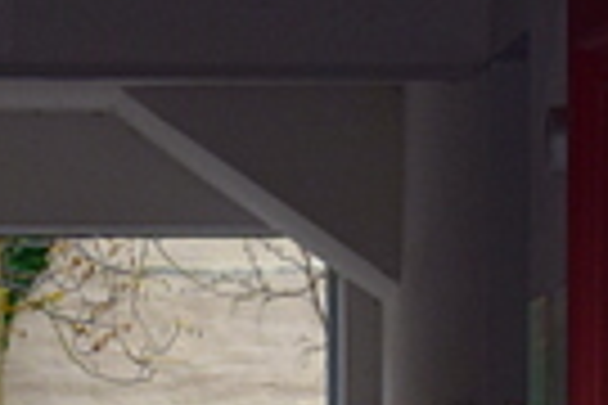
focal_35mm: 285
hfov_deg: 7.2
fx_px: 4813
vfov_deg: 4.8
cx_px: 153
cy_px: 508
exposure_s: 1/60
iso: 400
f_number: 8
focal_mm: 32
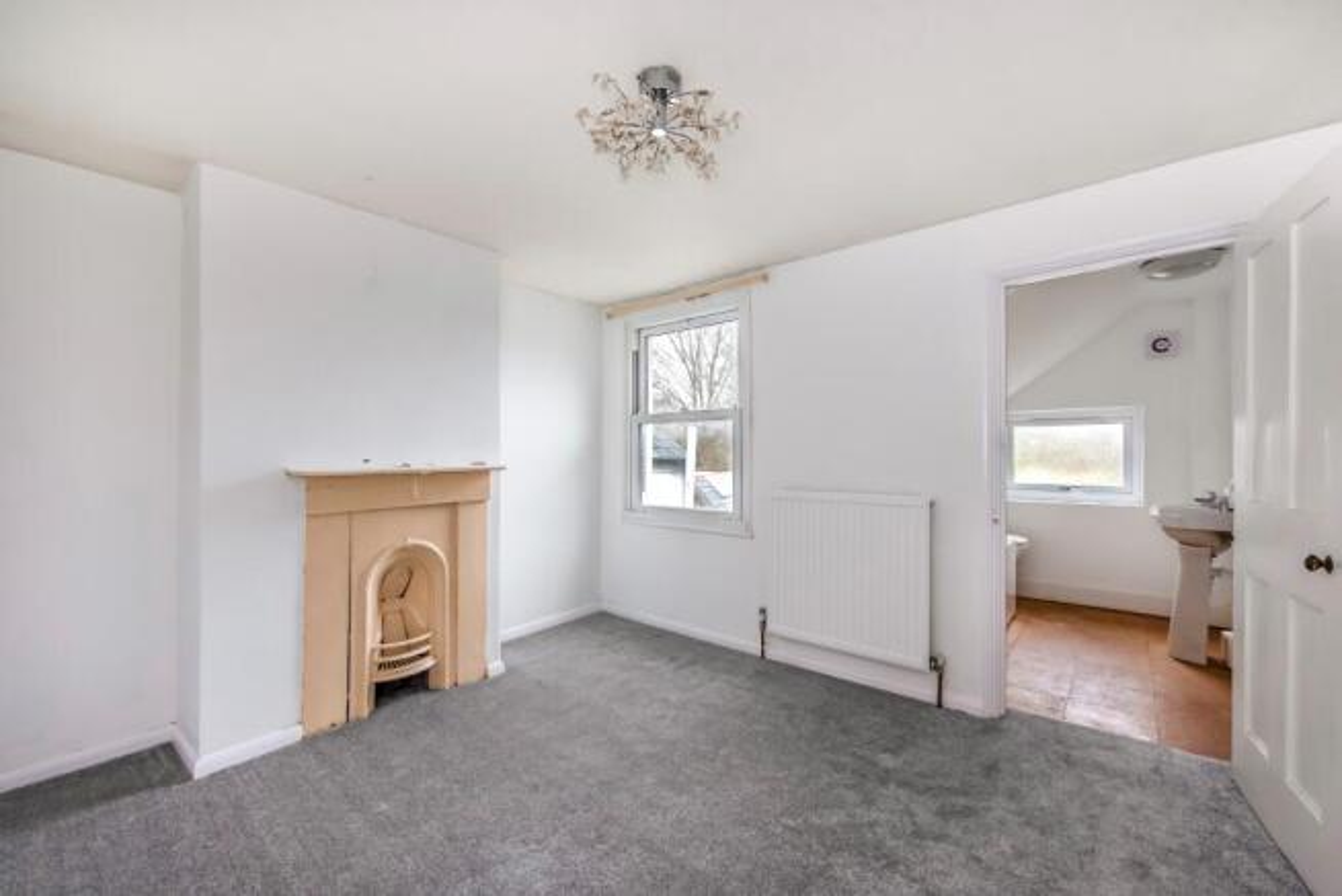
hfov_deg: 104.2
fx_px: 522
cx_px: 671
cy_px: 448
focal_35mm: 14
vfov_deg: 81.3
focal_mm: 14
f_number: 7.1
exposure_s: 1/60
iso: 400
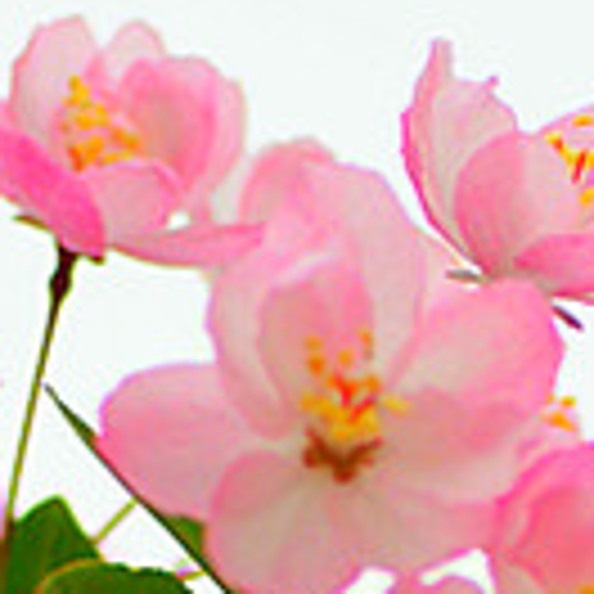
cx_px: 360
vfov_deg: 4.6
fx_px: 7319
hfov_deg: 4.6
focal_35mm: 377
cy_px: 925
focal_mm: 50
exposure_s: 1/80
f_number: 2.8
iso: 200
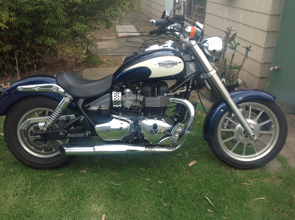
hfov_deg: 52.7
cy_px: 110
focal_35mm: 35
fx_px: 298
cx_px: 148
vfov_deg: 40.6
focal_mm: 4.28
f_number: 2.4
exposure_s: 1/373
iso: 50
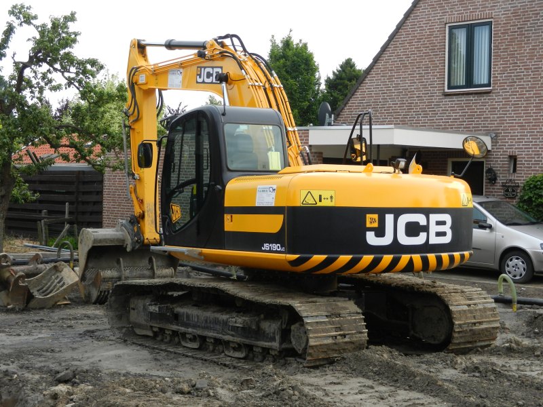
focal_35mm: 60
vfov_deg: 24.4
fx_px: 941
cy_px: 204
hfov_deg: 32.2
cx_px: 272
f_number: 4.5
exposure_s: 1/160
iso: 160
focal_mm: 10.9
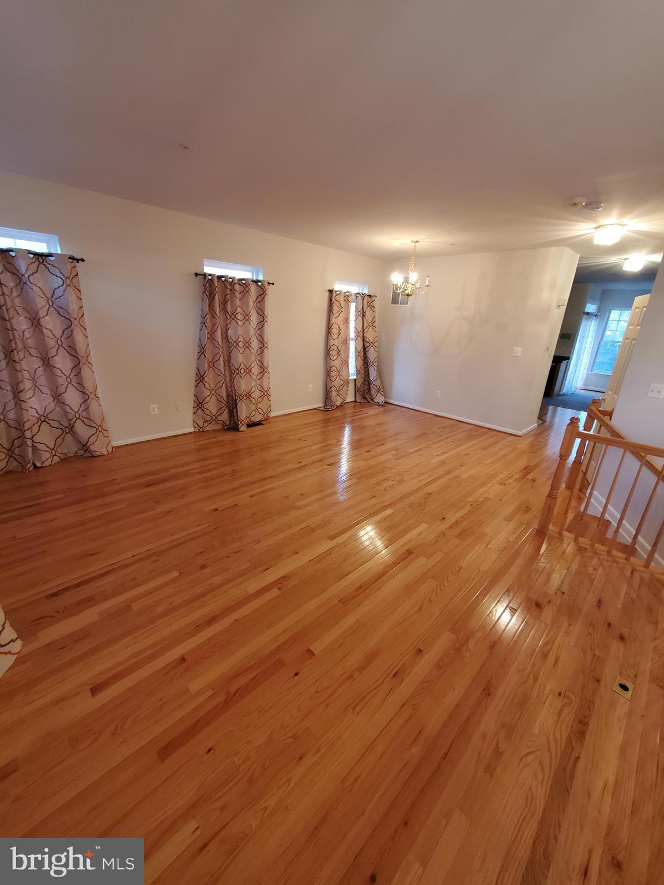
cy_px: 442
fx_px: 332
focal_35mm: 13
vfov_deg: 106.2
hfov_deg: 89.9
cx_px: 332
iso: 400
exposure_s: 1/29
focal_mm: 1.8
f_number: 2.2
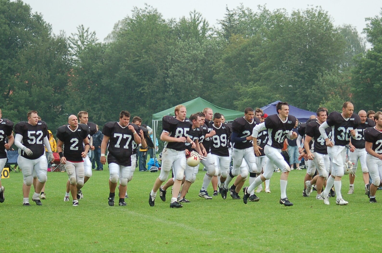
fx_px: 1547
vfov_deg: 9.4
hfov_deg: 14.1
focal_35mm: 146
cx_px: 215
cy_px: 152
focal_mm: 70
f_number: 4
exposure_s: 1/800
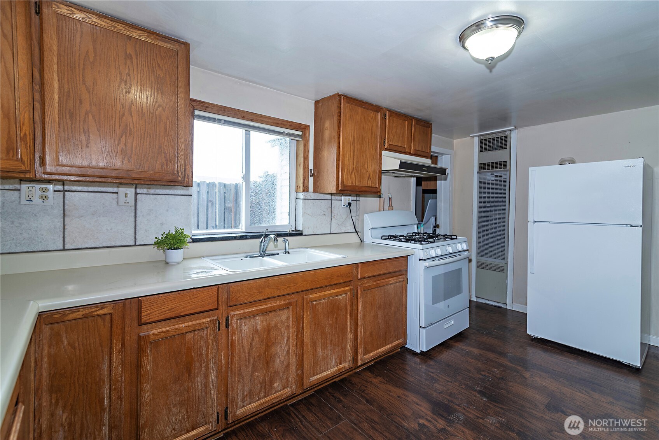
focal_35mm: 16
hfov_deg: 96.7
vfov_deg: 73.8
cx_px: 330
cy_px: 220
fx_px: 293
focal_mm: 16
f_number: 4.5
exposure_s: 1/40
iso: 200
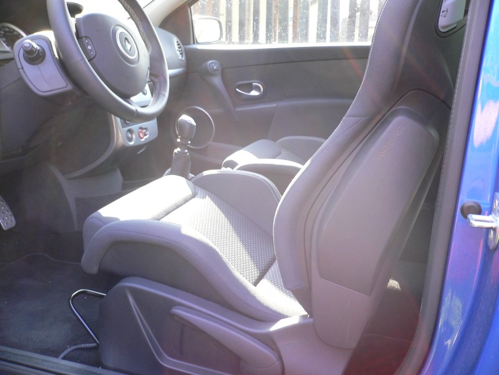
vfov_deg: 40.7
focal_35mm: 35
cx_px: 250
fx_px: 505
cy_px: 188
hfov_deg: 52.6
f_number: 2.8
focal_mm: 5.8
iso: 100
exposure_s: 1/40
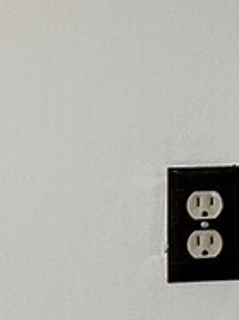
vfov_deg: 10.6
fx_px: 1716
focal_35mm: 186
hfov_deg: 7.1
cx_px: 724
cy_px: 33
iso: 160
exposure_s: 1/60
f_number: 1.78
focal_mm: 6.86
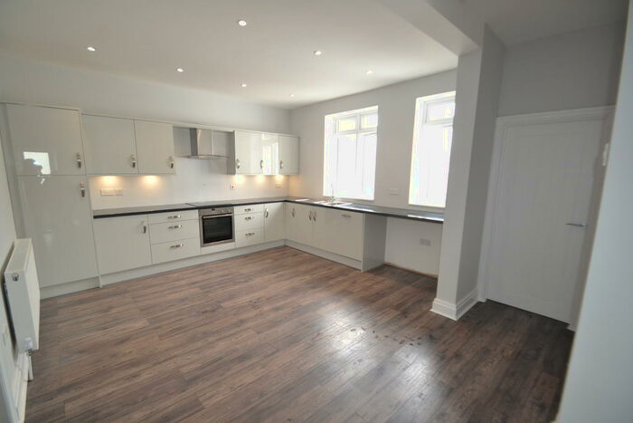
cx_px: 316
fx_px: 264
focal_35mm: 15
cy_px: 212
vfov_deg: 77.4
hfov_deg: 100.4
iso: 400
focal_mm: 10
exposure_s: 1/80
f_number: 4
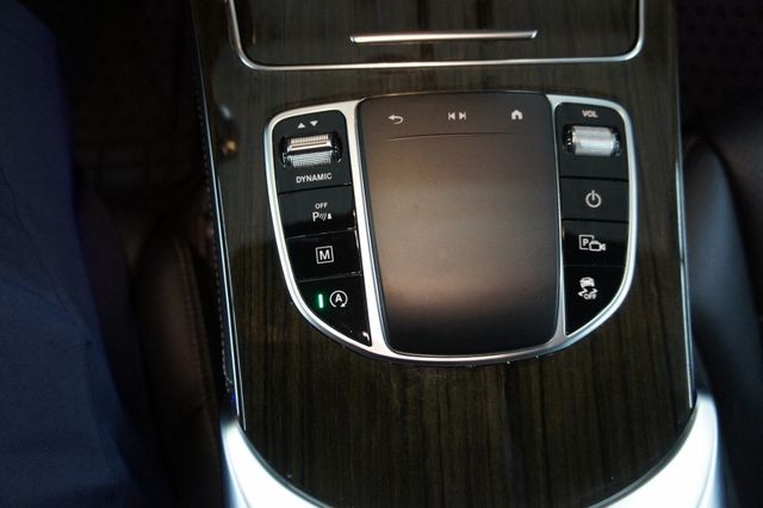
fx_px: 572
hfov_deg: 67.4
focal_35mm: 27
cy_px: 254
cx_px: 382
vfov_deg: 47.9
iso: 1600
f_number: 3.5
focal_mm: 18
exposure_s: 1/60
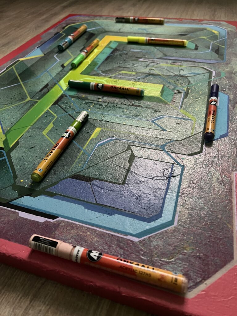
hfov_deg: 53.1
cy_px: 158
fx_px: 237
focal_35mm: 26
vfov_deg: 67.3
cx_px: 118
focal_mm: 5.7
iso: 640
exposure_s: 1/33
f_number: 1.5
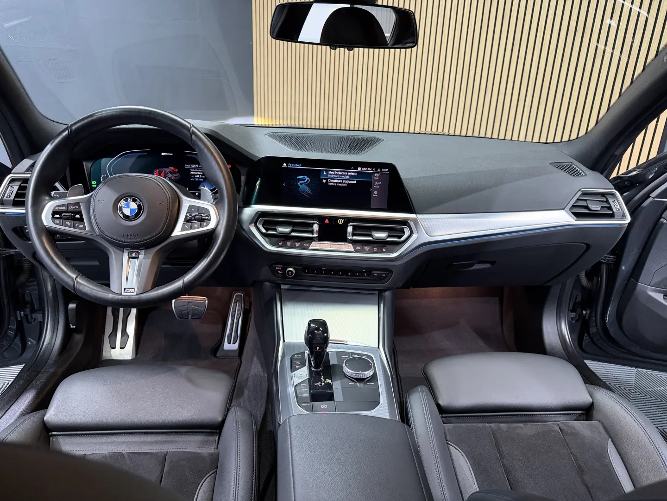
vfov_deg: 56.8
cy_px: 250
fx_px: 462
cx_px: 334
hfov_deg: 71.6
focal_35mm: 24
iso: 400
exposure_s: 1/49
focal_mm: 6.76
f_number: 1.78
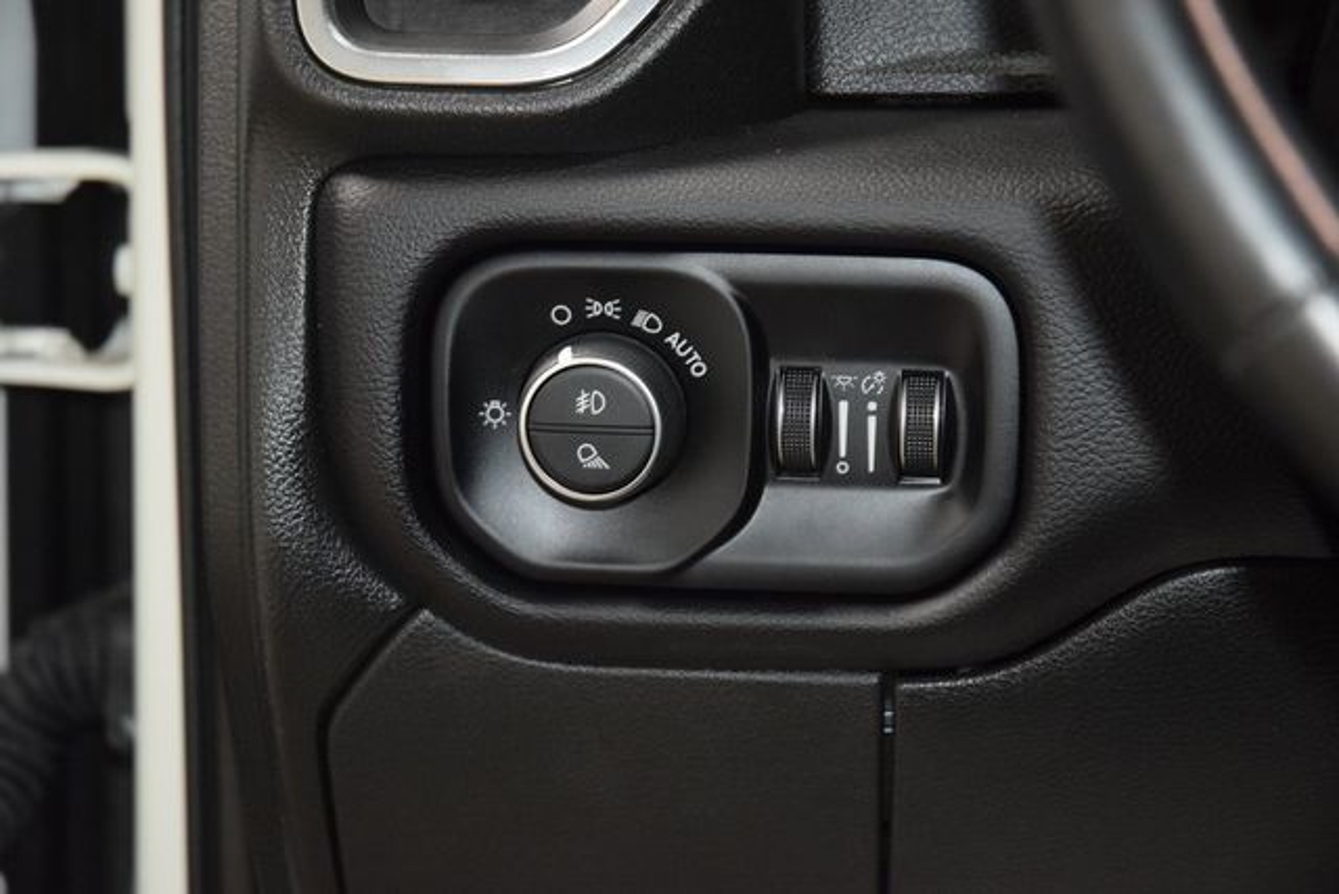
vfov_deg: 13.0
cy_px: 447
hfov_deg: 19.5
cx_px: 670
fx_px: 3906
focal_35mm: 105
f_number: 4.5
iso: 2500
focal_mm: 70
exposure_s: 1/40
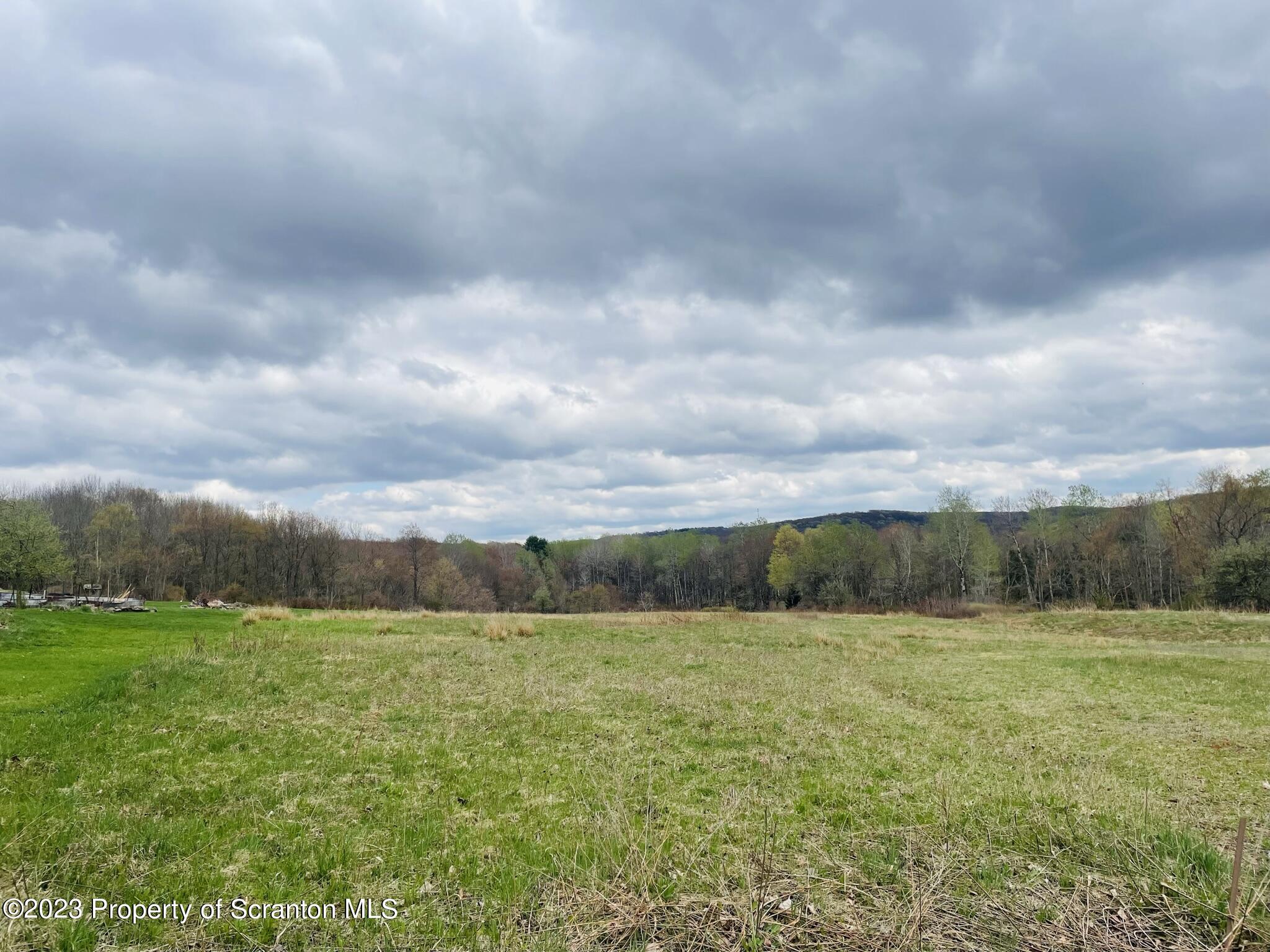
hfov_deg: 67.3
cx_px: 635
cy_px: 476
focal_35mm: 26
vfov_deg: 53.1
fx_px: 954
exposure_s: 1/3861
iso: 32
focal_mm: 4.2
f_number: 1.6
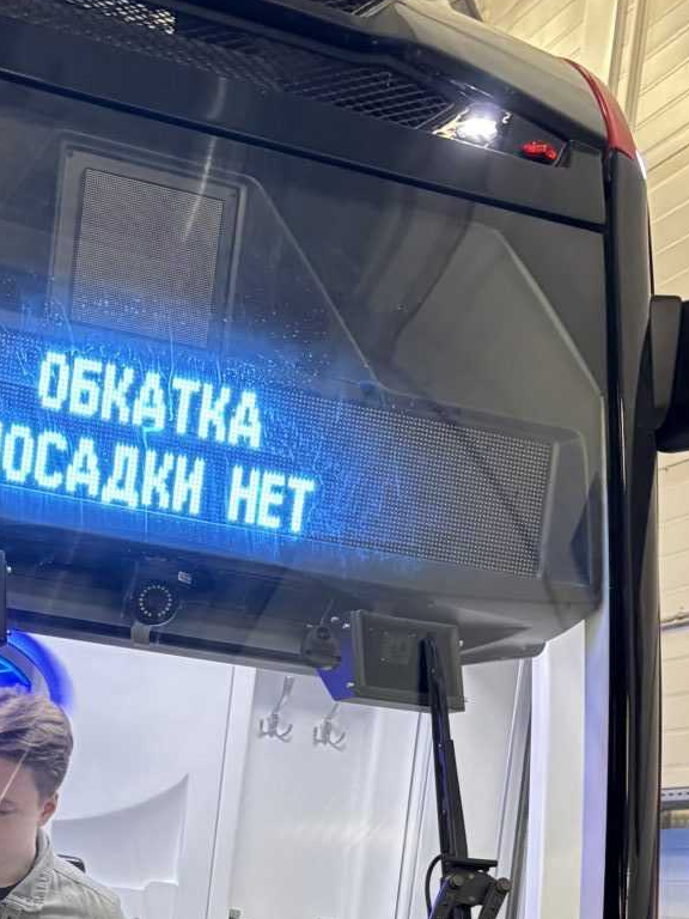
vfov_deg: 27.4
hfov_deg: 22.3
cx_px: 150
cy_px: 1002
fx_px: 1725
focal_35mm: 65
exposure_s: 1/50
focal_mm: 5.96
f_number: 1.6
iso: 320
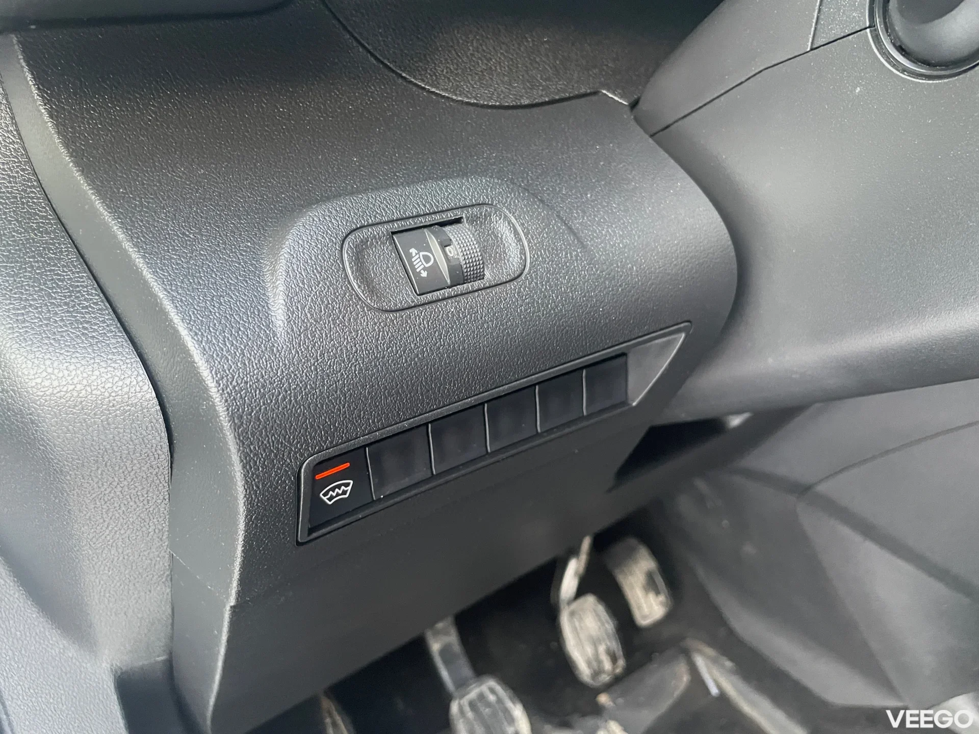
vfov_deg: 53.1
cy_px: 367
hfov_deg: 67.3
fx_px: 735
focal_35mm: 26
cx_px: 490
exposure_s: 1/49
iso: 500
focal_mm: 4.2
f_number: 1.6
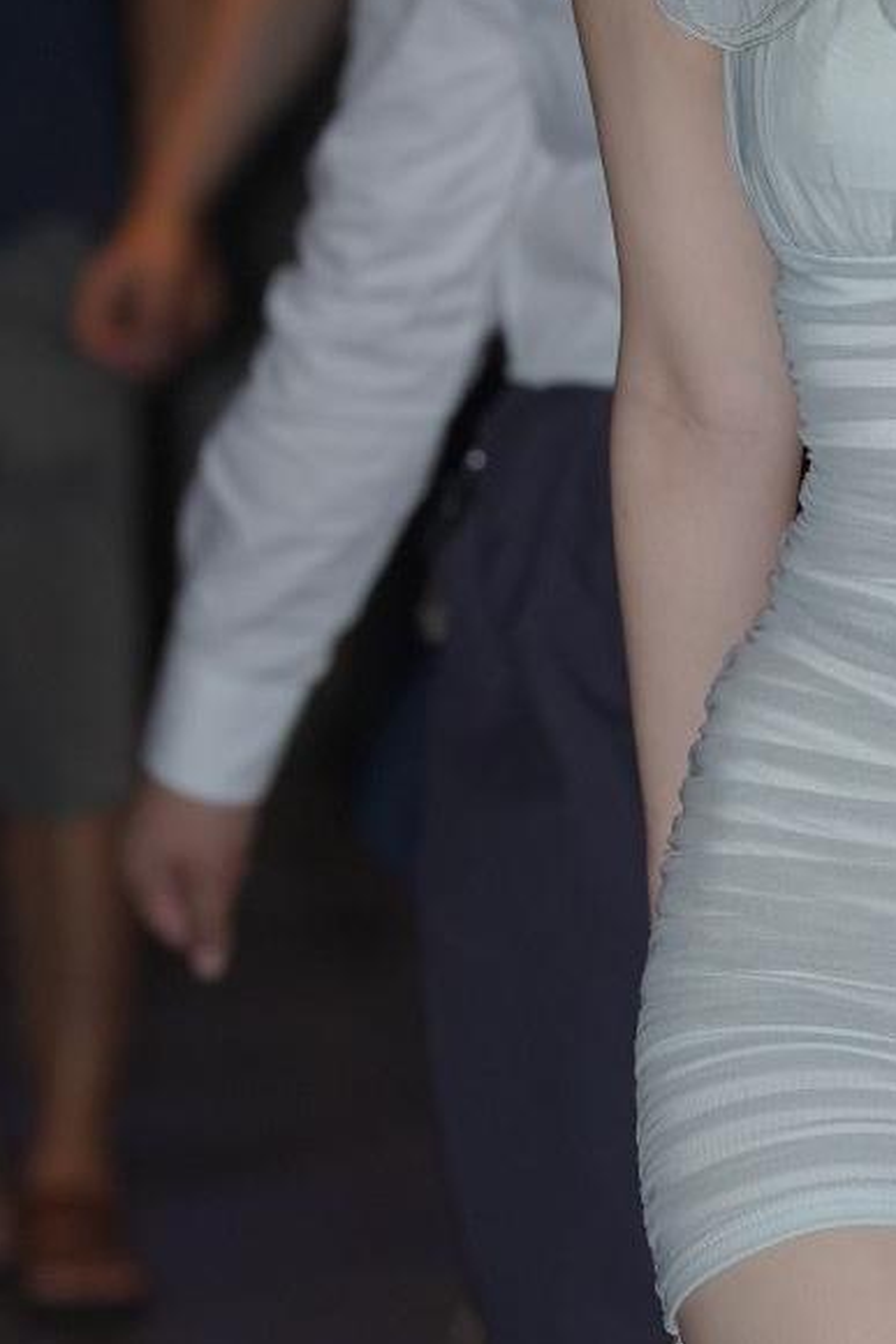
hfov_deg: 2.4
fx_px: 21452
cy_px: 736
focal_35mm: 575
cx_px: 1184
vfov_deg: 3.6
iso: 800
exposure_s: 1/200
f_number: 4.5
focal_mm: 135
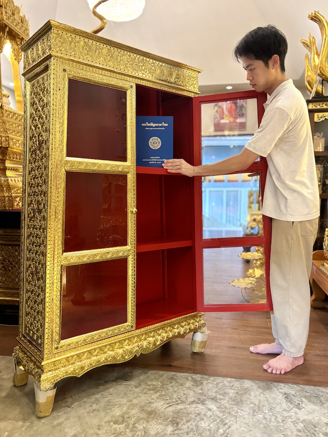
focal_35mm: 26
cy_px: 218
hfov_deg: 53.1
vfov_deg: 67.3
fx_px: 328
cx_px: 164
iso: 250
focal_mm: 5.96
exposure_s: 1/50
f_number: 1.6
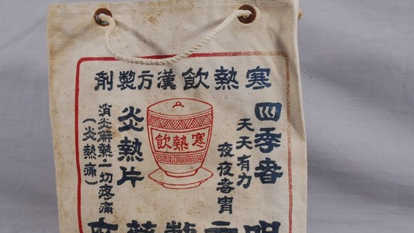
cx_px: 176
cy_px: 136
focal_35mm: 59
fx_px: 644
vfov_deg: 20.5
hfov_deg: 35.6
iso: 100
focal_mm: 31
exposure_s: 1/60
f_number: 18
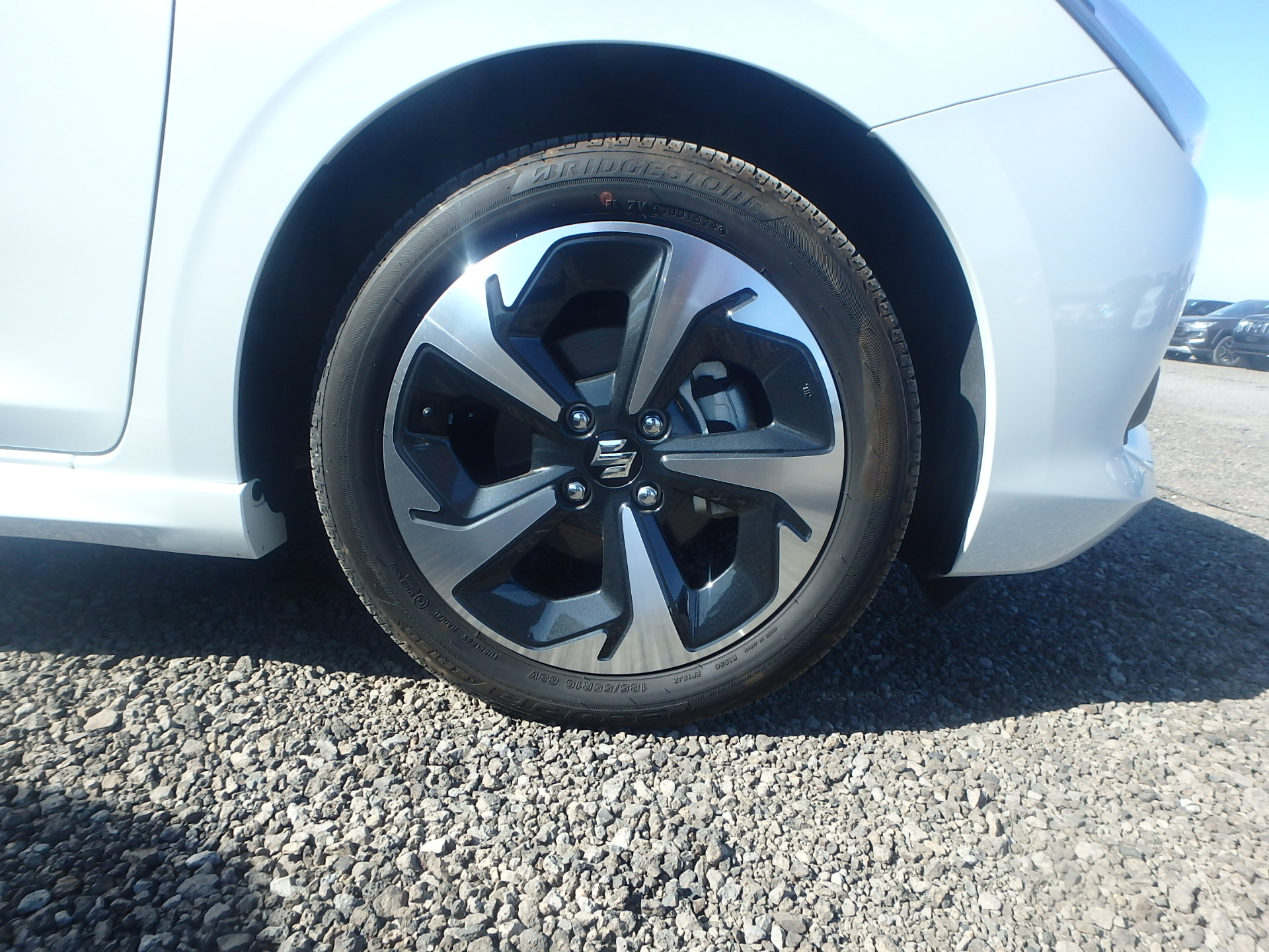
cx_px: 634
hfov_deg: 79.0
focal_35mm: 21
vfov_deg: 63.4
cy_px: 476
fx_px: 770
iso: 125
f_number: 3.5
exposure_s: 1/500
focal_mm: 3.7
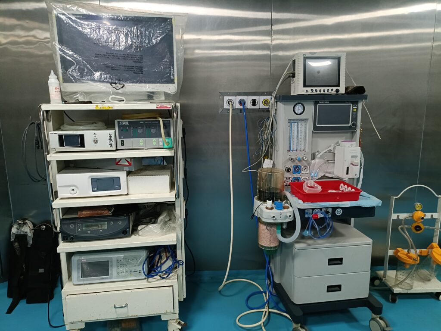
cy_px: 166
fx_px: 318
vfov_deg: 54.9
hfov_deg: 69.4
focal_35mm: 25
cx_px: 220
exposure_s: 1/50
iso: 2309
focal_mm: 4.7
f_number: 1.7
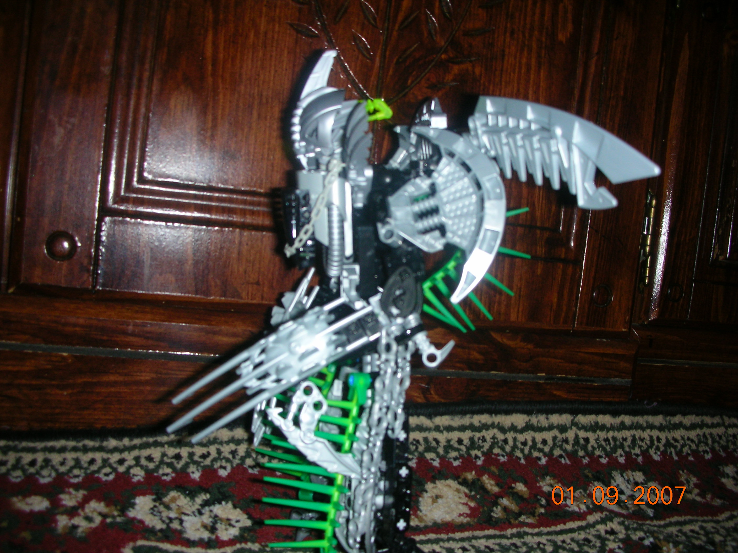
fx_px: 746
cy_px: 276
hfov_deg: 52.6
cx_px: 369
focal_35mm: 35
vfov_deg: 40.7
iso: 50
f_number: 3
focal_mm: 5.8
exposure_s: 1/60.1
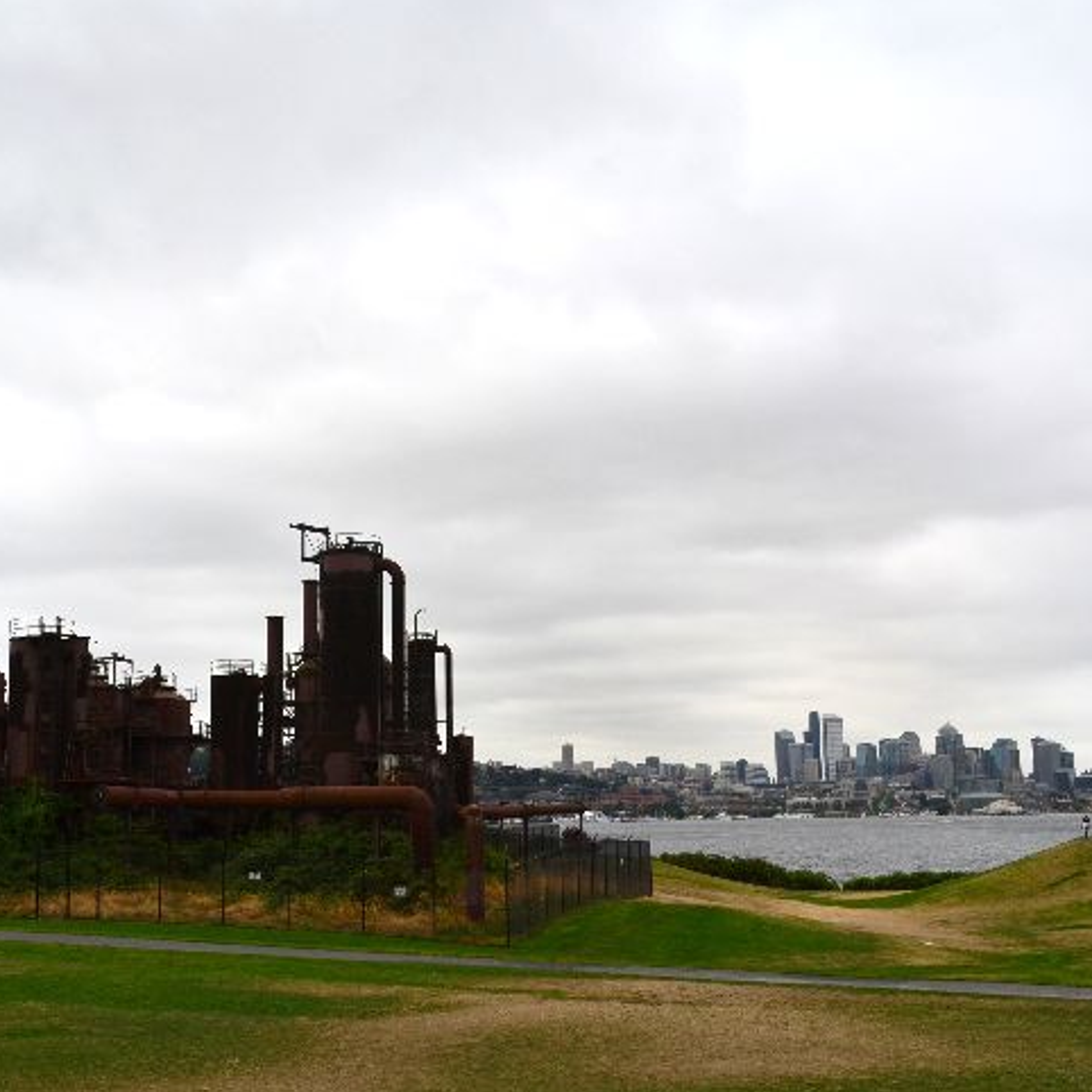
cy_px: 546
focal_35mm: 39
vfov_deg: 42.8
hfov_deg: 42.6
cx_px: 424
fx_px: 1392
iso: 400
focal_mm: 20
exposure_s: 1/250
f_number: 10
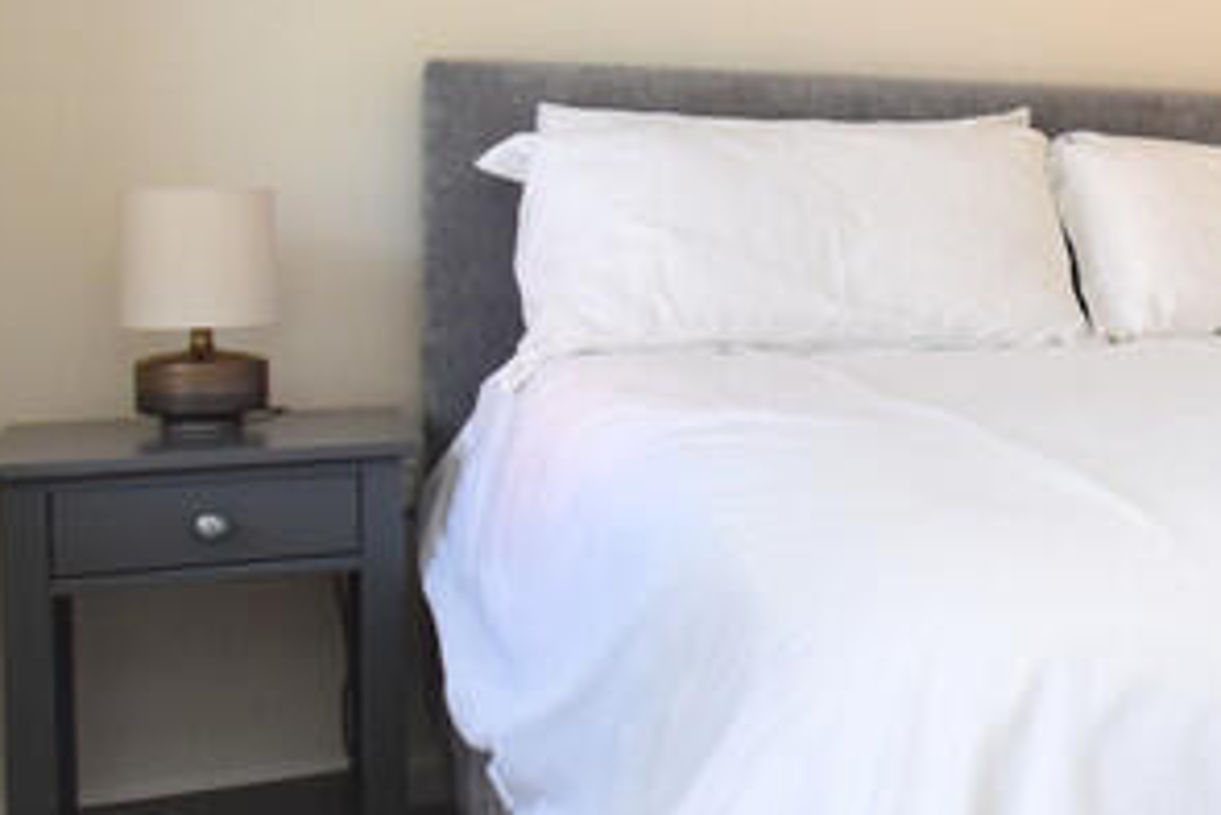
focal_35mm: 52
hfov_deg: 29.6
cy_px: 184
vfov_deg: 25.6
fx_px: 1764
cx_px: 1639
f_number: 9
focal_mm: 10
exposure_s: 1/60
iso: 640
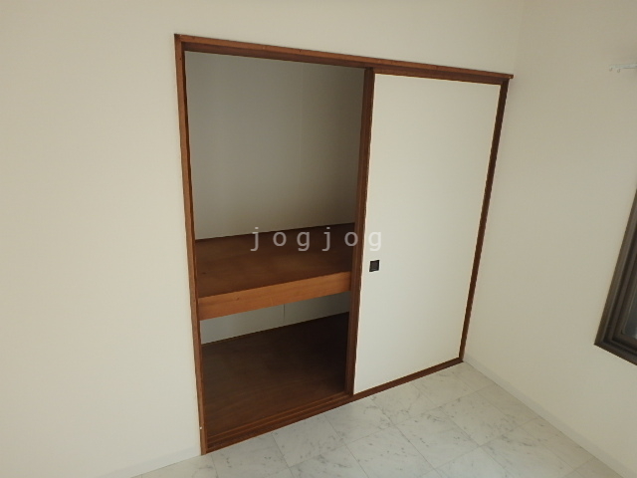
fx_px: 386
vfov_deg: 63.4
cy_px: 239
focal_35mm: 21
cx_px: 318
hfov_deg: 79.0
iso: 125
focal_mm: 3.7
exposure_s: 1/60
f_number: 3.5
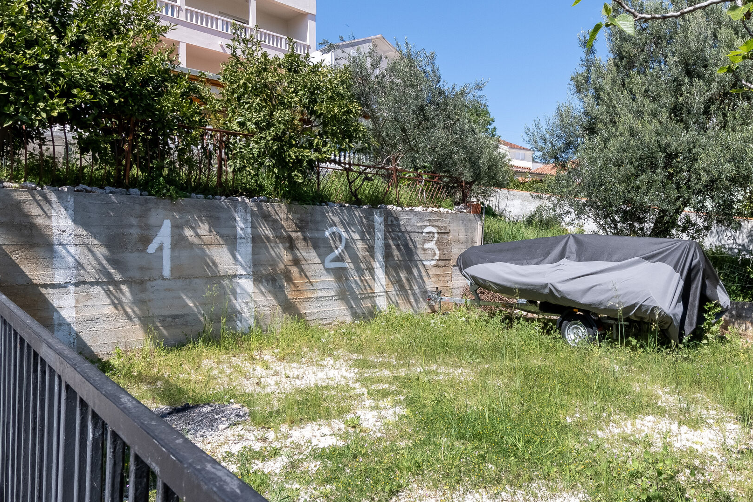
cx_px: 462
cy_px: 242
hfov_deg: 68.5
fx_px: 544
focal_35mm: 26
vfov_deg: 49.6
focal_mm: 10
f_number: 9
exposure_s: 1/320
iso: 100
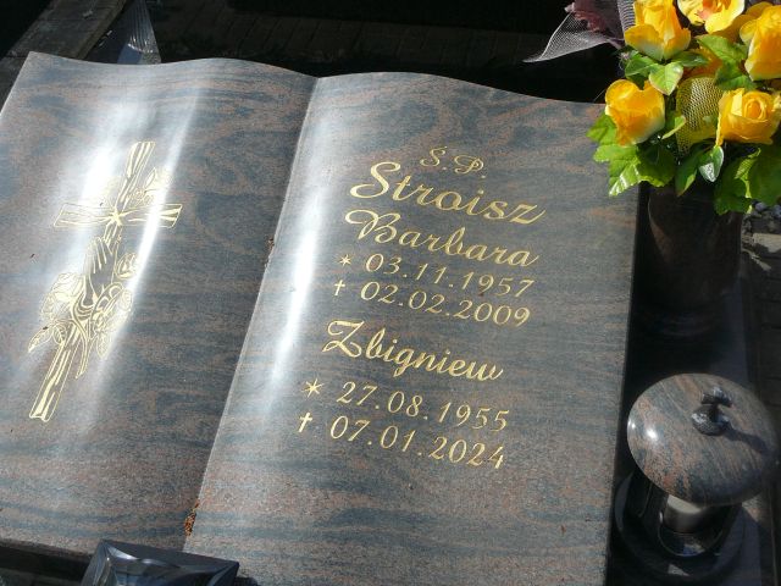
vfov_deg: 35.1
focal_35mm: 41
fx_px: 925
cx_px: 390
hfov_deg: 45.8
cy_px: 293
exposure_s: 1/500
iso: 80
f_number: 5
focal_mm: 6.1
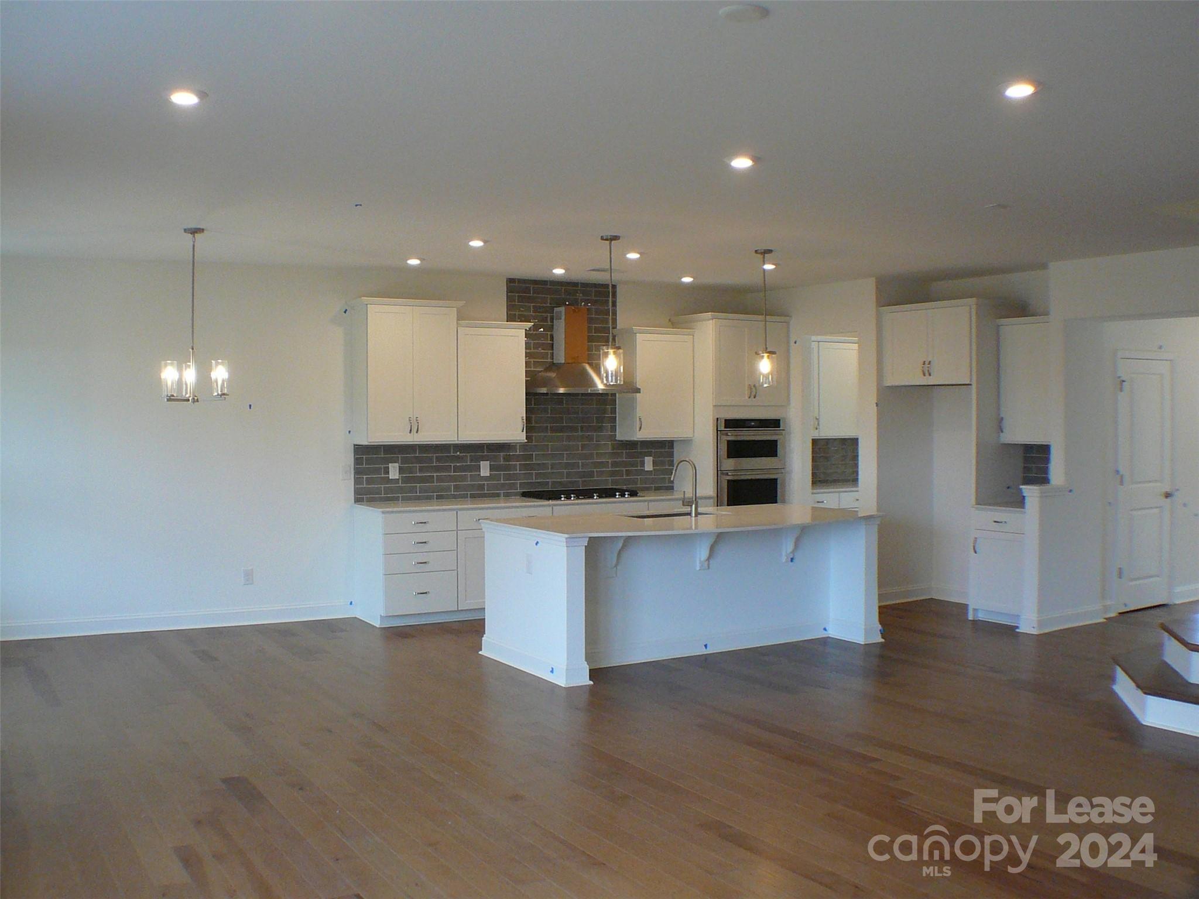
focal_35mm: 47
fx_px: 1628
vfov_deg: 30.9
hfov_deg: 40.4
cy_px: 450
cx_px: 600
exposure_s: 1/80
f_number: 3.3
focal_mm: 7
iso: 200
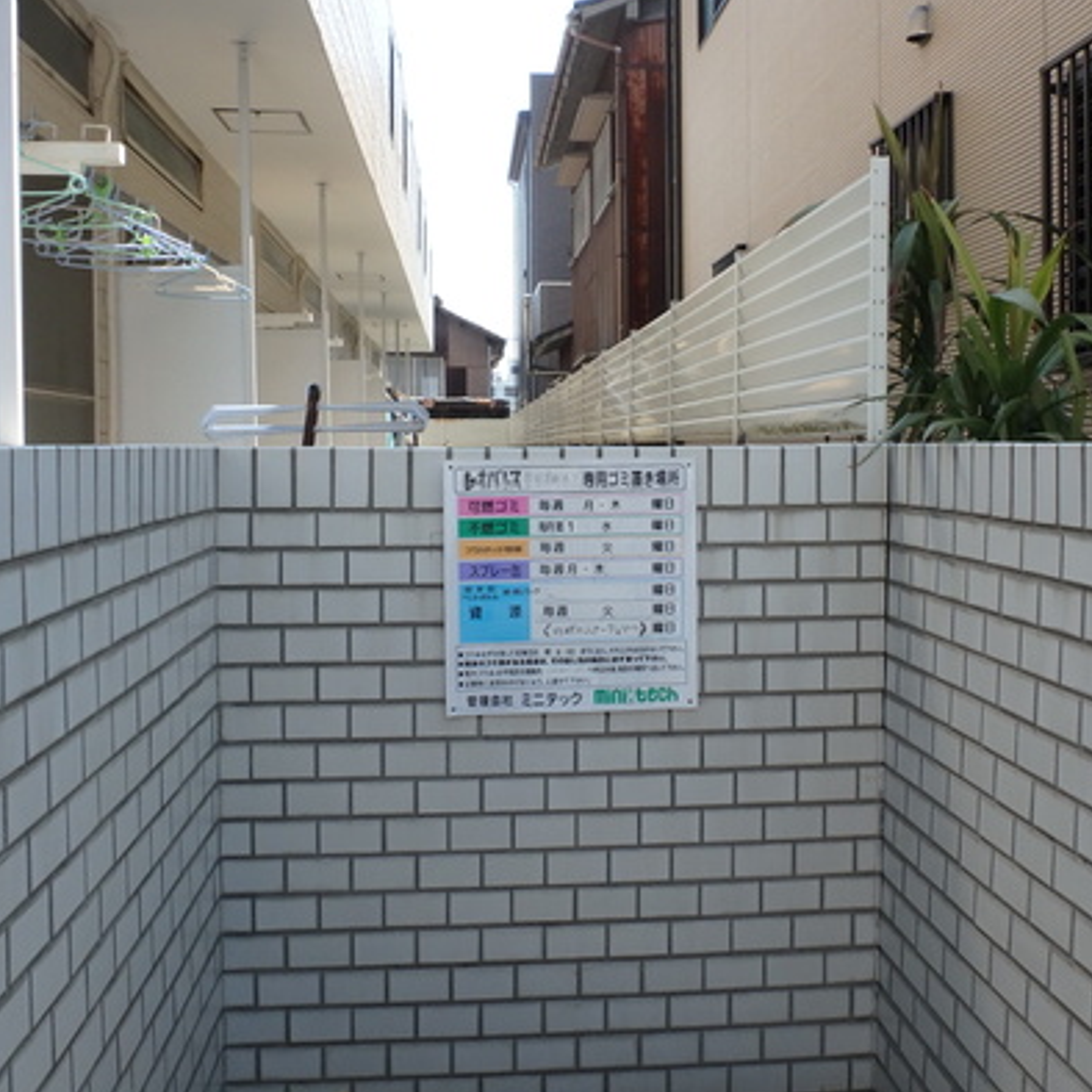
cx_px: 565
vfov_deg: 49.7
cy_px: 511
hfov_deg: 49.7
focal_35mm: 33
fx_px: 1178
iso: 125
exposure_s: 1/500
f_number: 3.5
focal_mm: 3.7
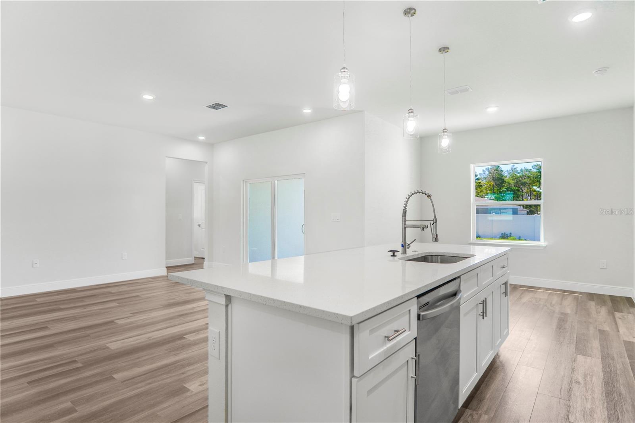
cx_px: 318
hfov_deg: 90.0
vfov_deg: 67.4
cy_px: 212
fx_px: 317
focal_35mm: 18
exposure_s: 1/60
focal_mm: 12
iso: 100
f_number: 2.8
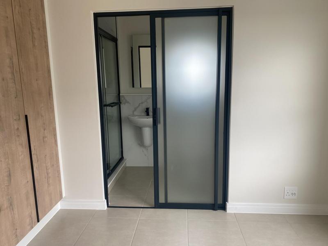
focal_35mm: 26
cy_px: 123
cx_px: 164
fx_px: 246
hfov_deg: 67.3
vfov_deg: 53.1
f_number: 1.8
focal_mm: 4.25
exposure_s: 1/163
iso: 32
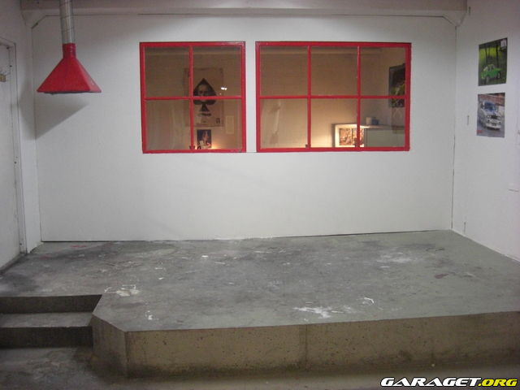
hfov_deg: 49.0
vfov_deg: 37.7
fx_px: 571
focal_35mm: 38
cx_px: 260
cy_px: 195
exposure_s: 1/50
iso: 800
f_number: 2.8
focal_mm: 7.9
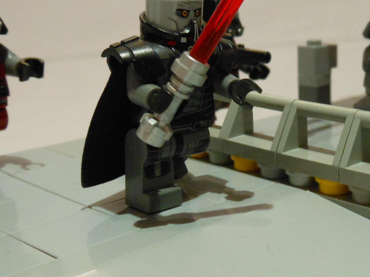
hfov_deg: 26.6
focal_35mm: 72
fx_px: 770
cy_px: 49
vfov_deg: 20.2
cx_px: 289
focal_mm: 6
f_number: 3.5
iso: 400
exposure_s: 1/10
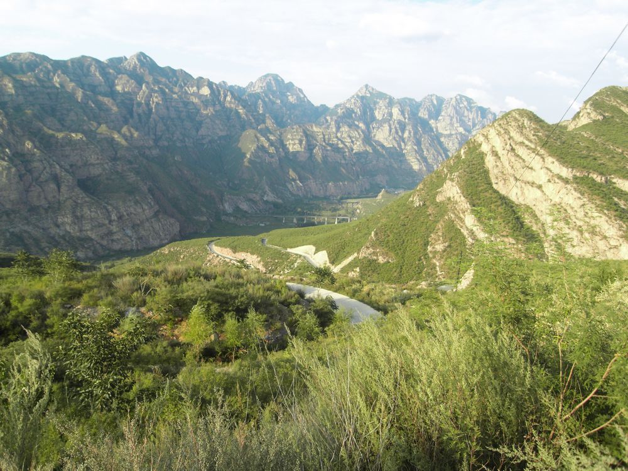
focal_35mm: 24
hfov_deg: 71.6
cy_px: 236
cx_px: 314
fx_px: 435
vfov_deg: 56.8
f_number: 7.3
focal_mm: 4.3
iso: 80
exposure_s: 1/100
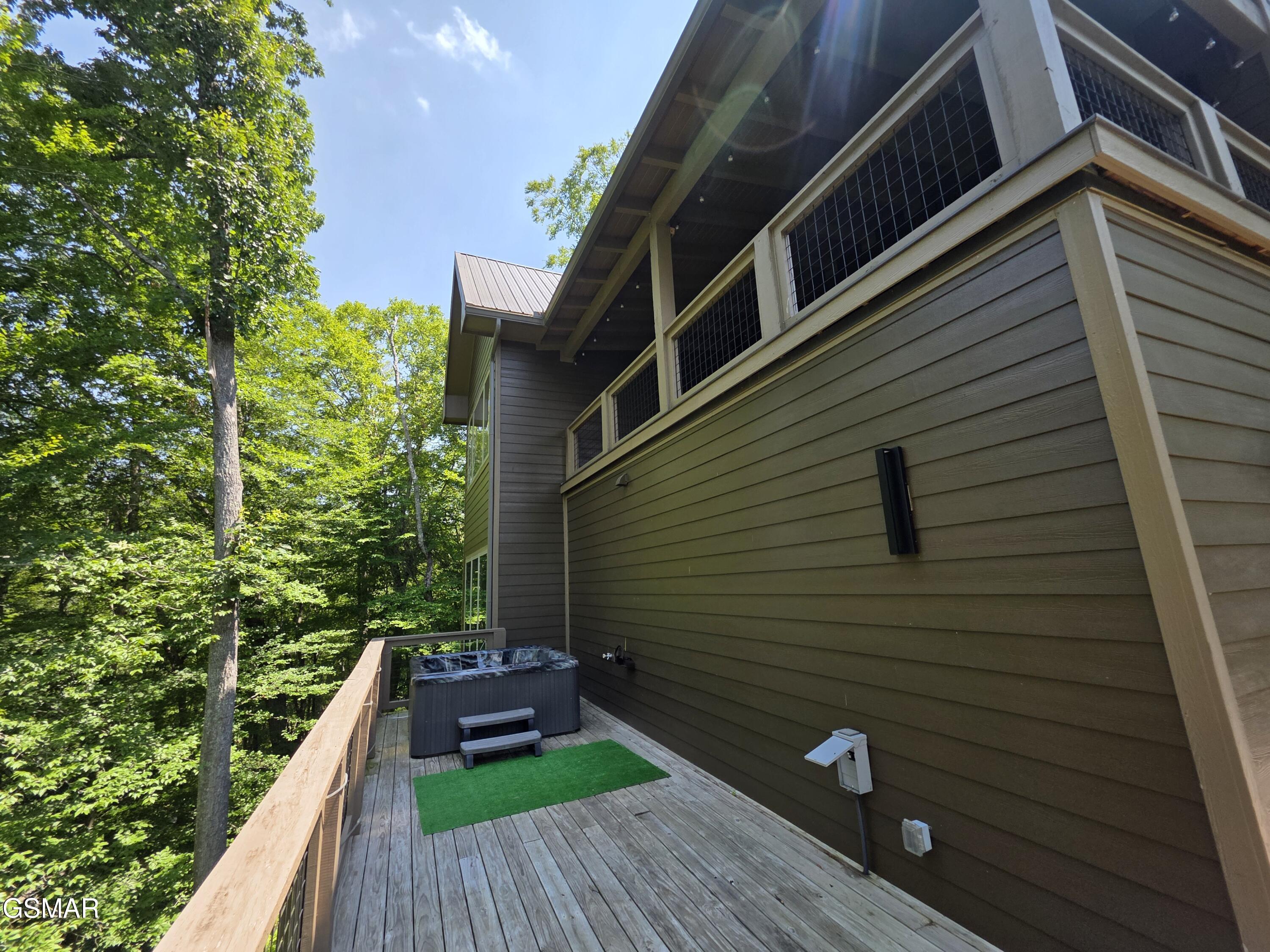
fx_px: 477
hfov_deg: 106.2
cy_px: 476
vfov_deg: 89.9
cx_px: 635
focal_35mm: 13
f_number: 1.9
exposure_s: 1/697
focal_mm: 2.2
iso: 40
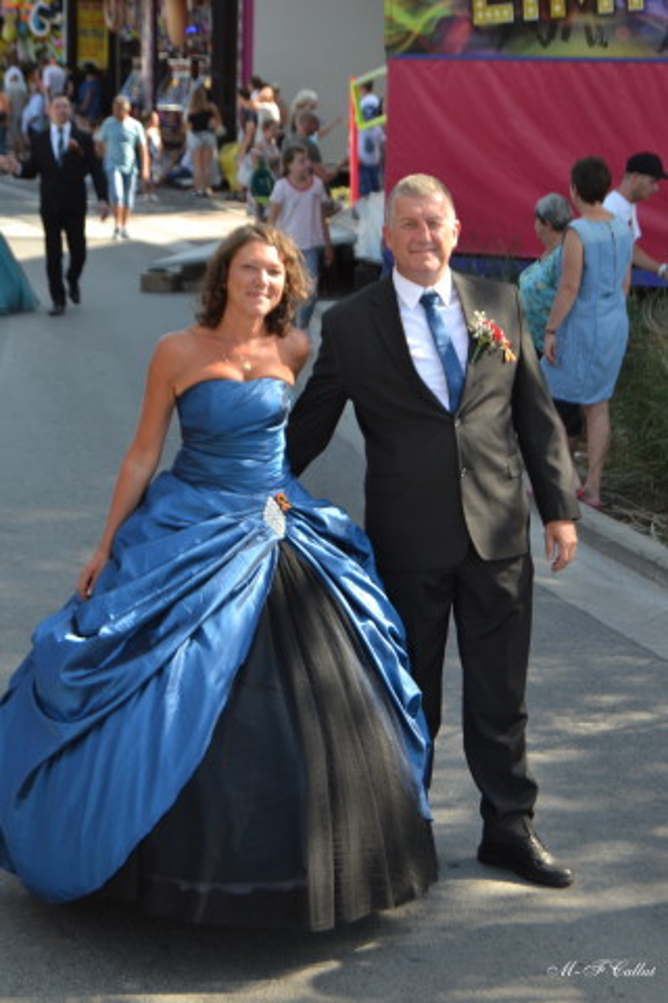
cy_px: 502
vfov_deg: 24.6
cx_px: 334
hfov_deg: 16.6
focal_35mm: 82
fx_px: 2296
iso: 140
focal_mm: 55
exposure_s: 1/125
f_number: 5.6
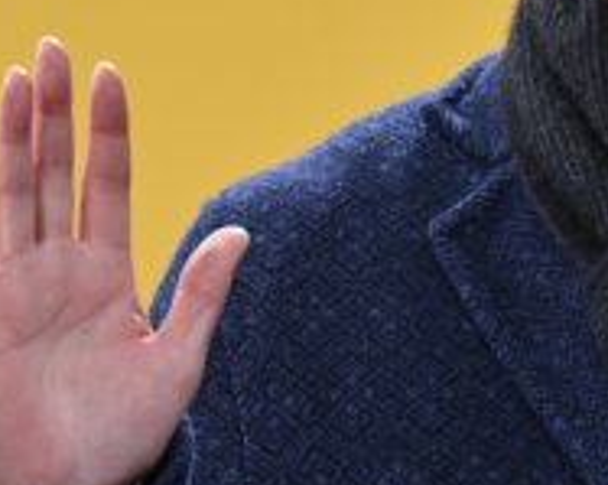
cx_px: 510
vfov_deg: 1.9
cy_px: 138
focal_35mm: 804
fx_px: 14445
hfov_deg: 2.4
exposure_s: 1/200
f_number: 4.5
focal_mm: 200
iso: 800
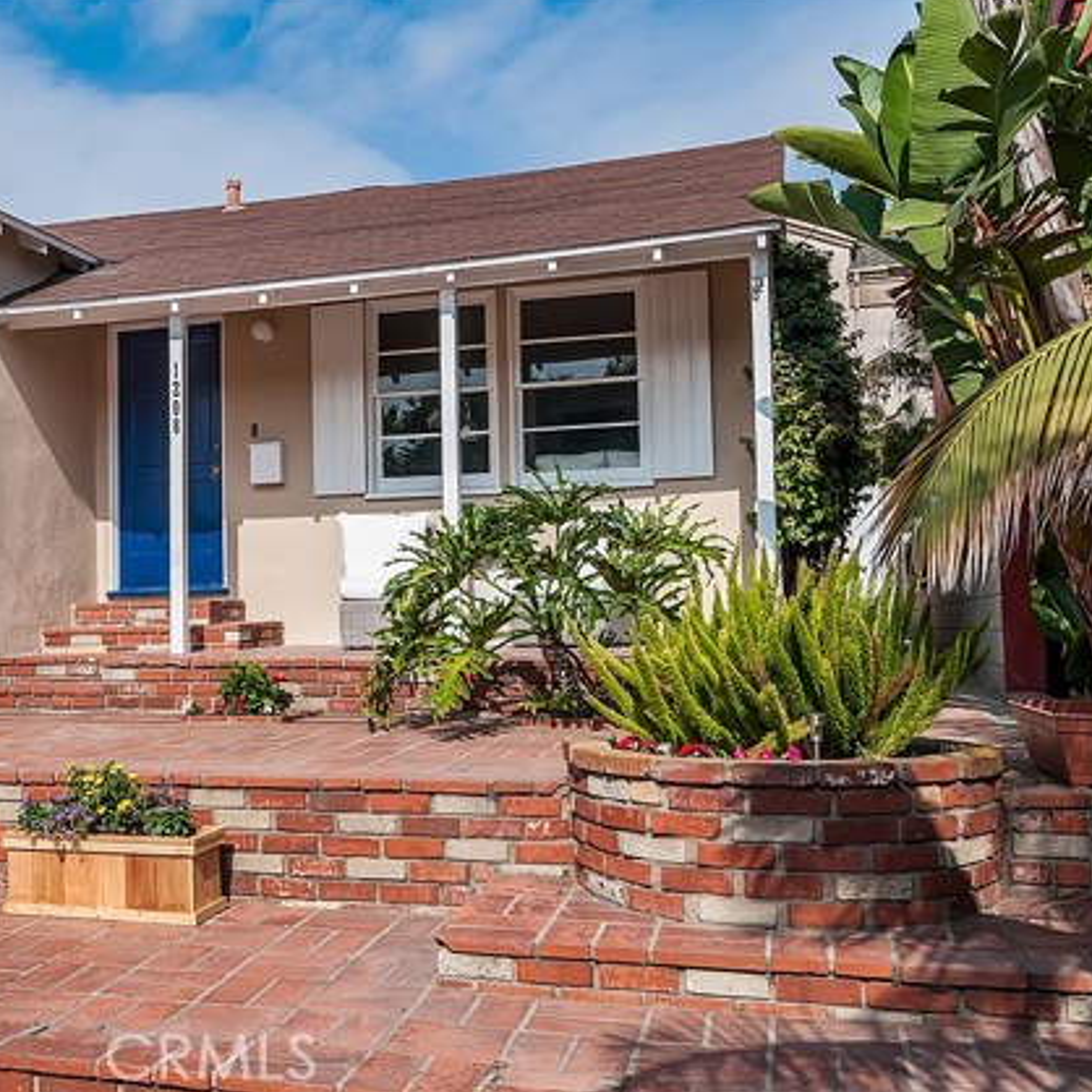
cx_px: 264
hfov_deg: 41.5
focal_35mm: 39
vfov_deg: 42.8
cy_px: 539
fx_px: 1392
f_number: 10
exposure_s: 1/500
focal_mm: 20
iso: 200
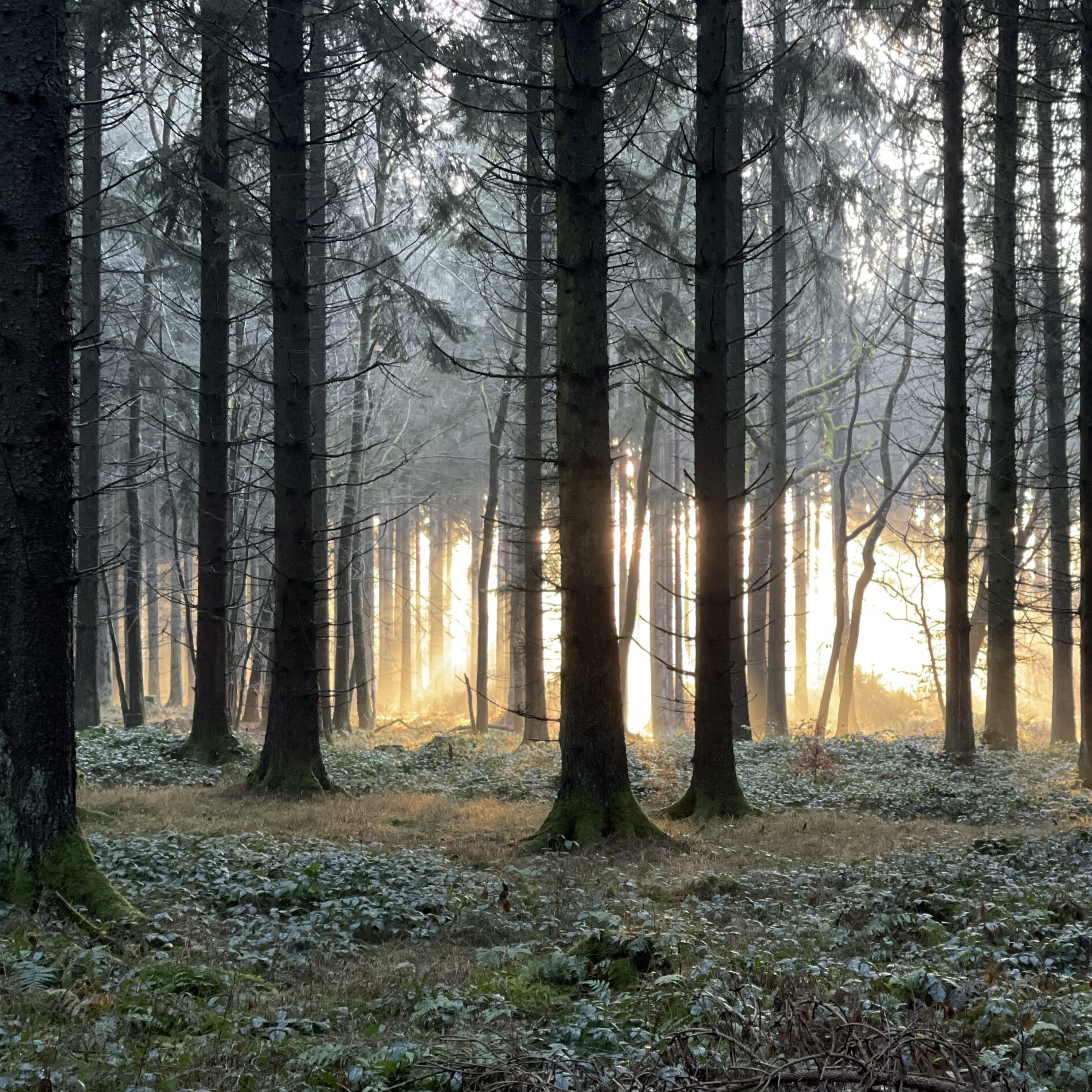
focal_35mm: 76
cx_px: 663
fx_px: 2712
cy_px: 548
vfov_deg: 22.8
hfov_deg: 22.7
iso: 200
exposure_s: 1/40
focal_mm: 7.5
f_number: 2.2
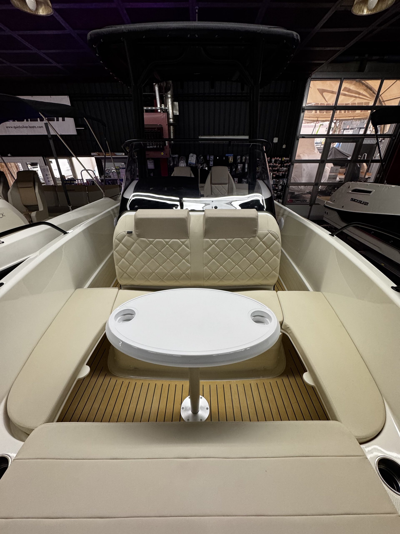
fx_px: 216
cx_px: 200
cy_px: 267
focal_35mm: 14
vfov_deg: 102.1
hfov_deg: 85.7
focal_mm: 2.22
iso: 200
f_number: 2.2
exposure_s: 1/100
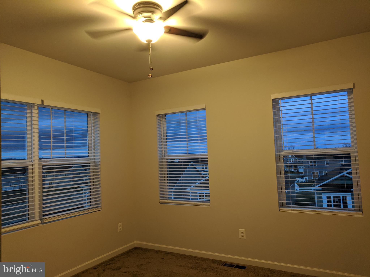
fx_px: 278
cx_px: 185
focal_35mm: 26
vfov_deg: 53.1
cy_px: 138
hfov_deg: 67.3
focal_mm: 4.67
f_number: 2
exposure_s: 1/40
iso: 292
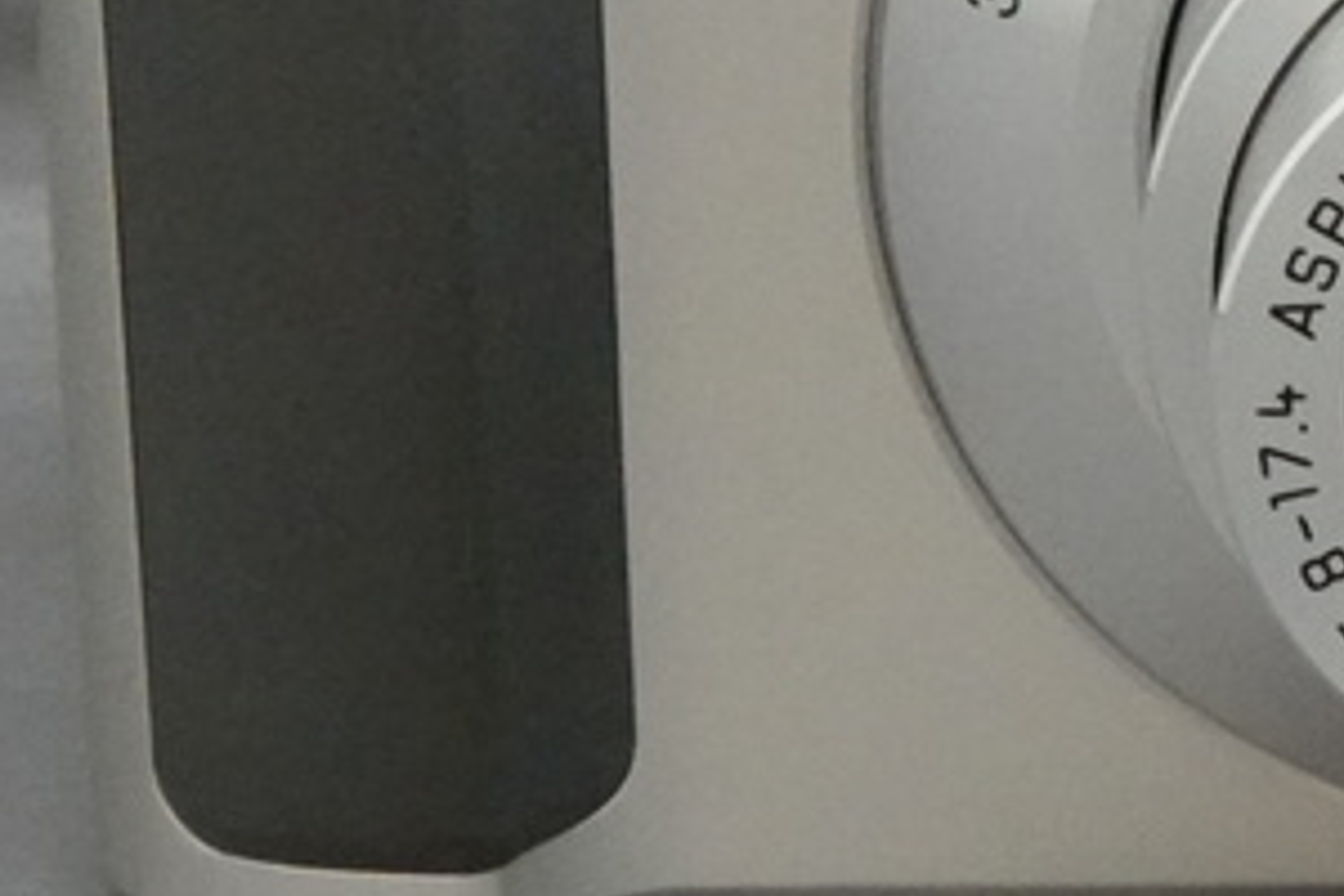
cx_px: 1671
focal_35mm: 196
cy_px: -228
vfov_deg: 6.9
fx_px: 7317
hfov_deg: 10.3
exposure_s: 1/50
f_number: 11
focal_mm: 18.63
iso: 3200
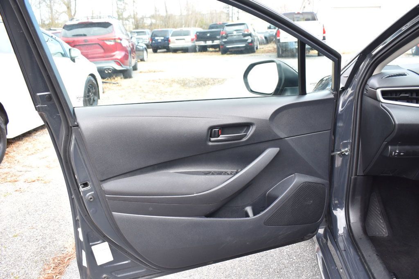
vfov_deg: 43.6
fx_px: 349
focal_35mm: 30
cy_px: 140
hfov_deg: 61.9
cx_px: 210
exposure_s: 1/125
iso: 400
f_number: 5.6
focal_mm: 20
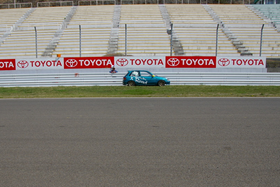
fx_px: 264
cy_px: 112
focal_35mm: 34
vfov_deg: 38.7
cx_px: 117
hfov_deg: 55.5
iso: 200
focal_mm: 18
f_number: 8
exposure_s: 1/500
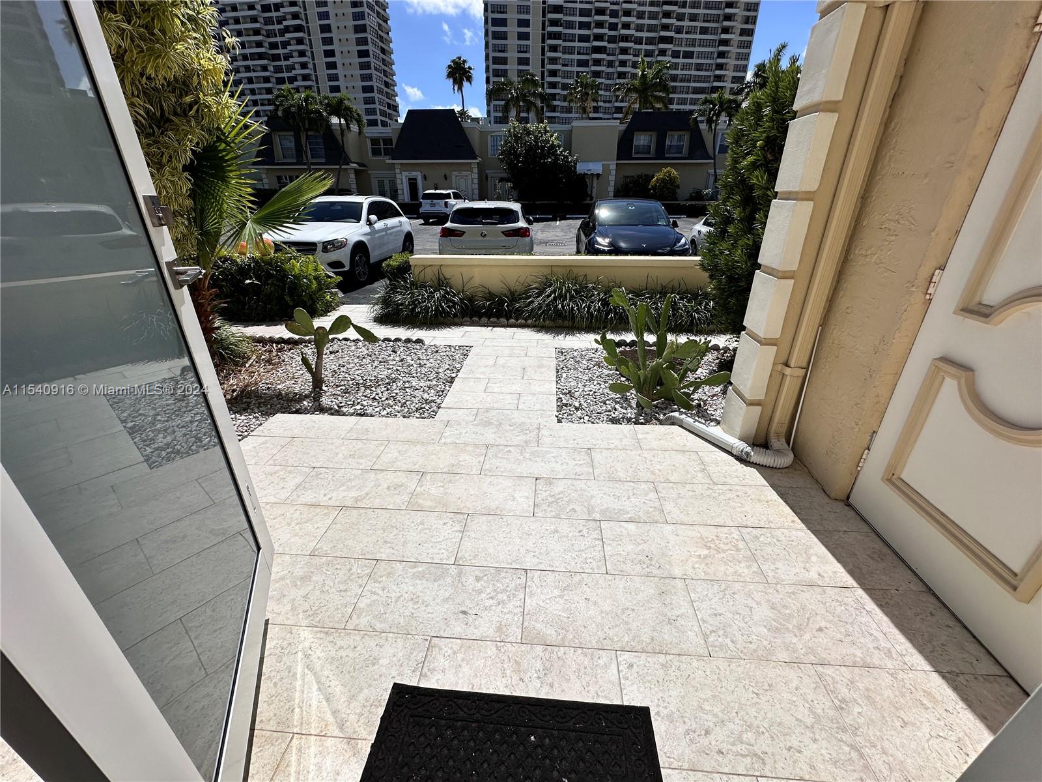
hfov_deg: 102.1
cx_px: 521
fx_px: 421
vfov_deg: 85.7
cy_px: 391
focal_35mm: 14
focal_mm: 2.22
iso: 50
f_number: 2.2
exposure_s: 1/7813
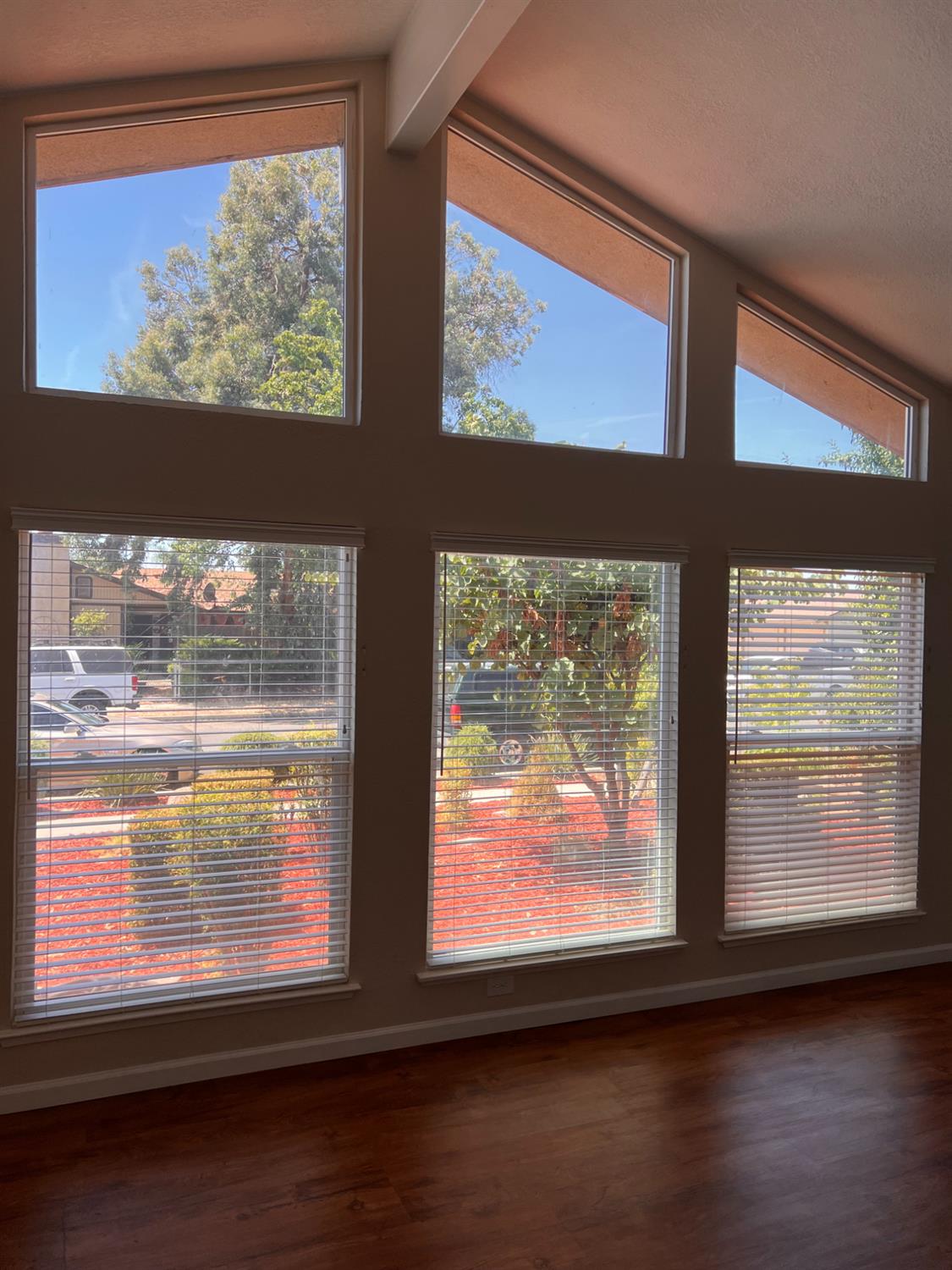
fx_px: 953
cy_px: 635
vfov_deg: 67.3
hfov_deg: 53.1
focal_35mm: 26
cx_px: 476
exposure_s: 1/495
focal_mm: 5.7
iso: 50
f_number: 1.5
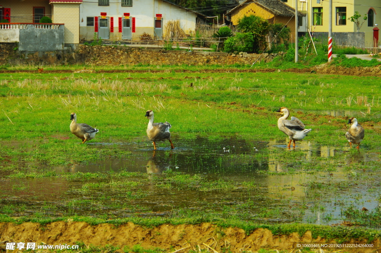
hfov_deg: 17.5
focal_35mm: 117
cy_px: 126
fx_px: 1237
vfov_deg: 11.7
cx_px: 190
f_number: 8
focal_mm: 78
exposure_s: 1/400
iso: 200
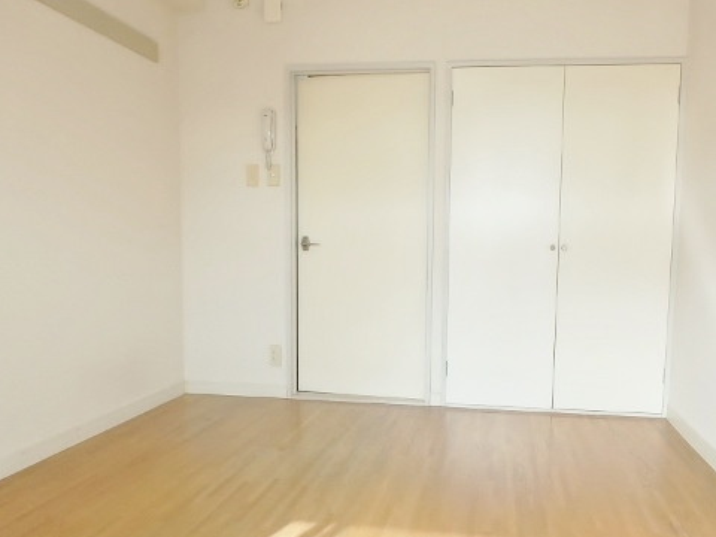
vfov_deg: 49.6
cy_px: 309
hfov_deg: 63.1
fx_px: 579
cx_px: 418
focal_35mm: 28
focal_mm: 3.7
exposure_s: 1/80
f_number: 3.5
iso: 125
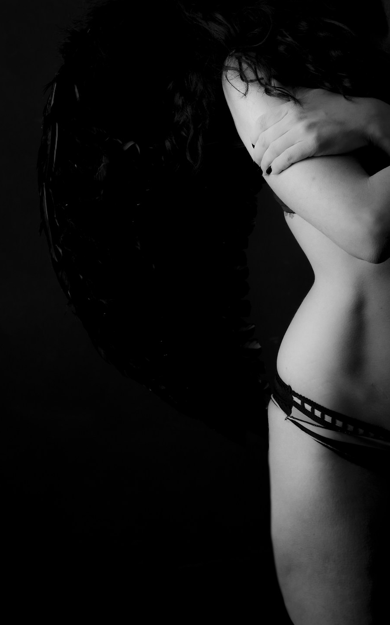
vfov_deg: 18.7
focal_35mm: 111
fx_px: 1889
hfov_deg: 11.7
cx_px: 334
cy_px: 205
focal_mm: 65
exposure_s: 1/100
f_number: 7.1
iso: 100
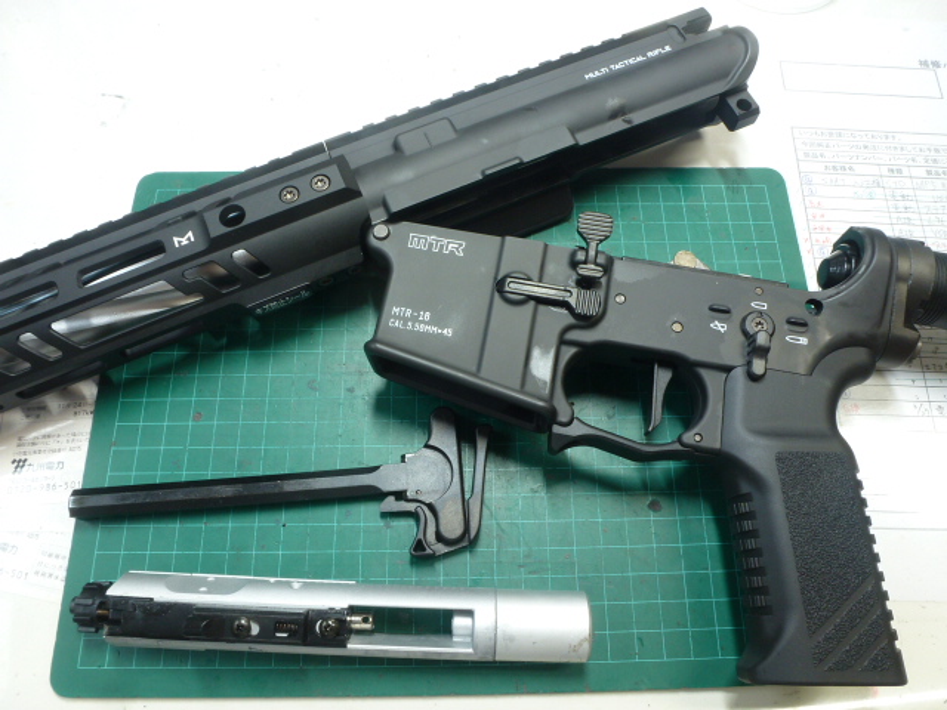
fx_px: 657
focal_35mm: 24
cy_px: 355
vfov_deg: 56.8
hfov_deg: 71.6
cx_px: 474
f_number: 4.5
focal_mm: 4.3
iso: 100
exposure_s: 1/8
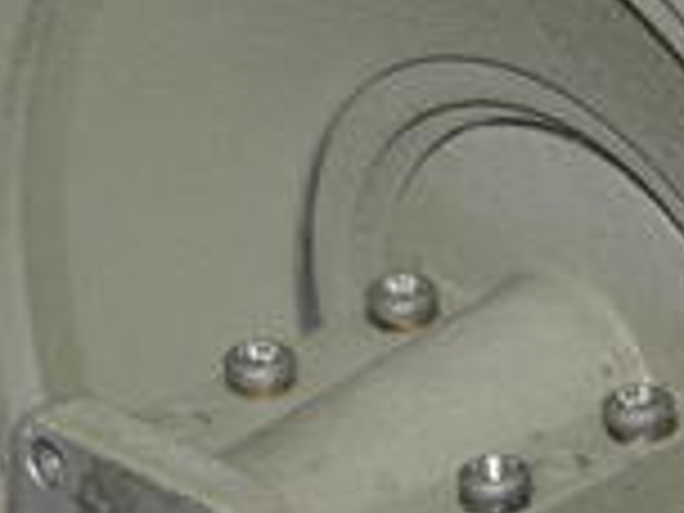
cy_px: 482
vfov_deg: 2.0
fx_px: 14543
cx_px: 500
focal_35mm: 736
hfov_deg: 2.7
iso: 400
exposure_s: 1/60
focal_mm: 140
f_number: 11
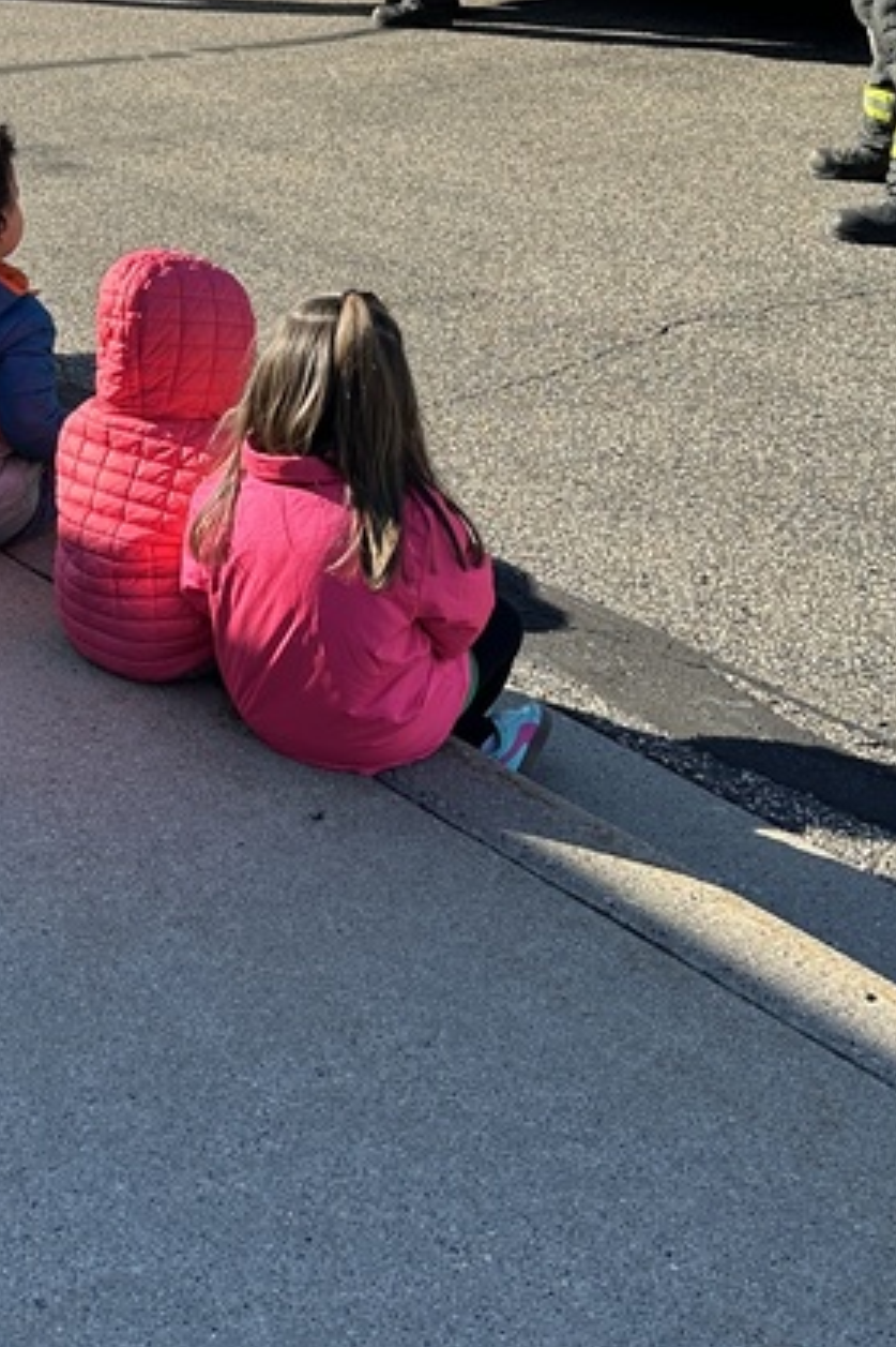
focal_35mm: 61
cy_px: 193
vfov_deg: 31.7
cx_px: 39
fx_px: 2279
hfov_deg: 21.6
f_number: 1.78
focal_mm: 6.86
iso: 80
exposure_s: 1/2110
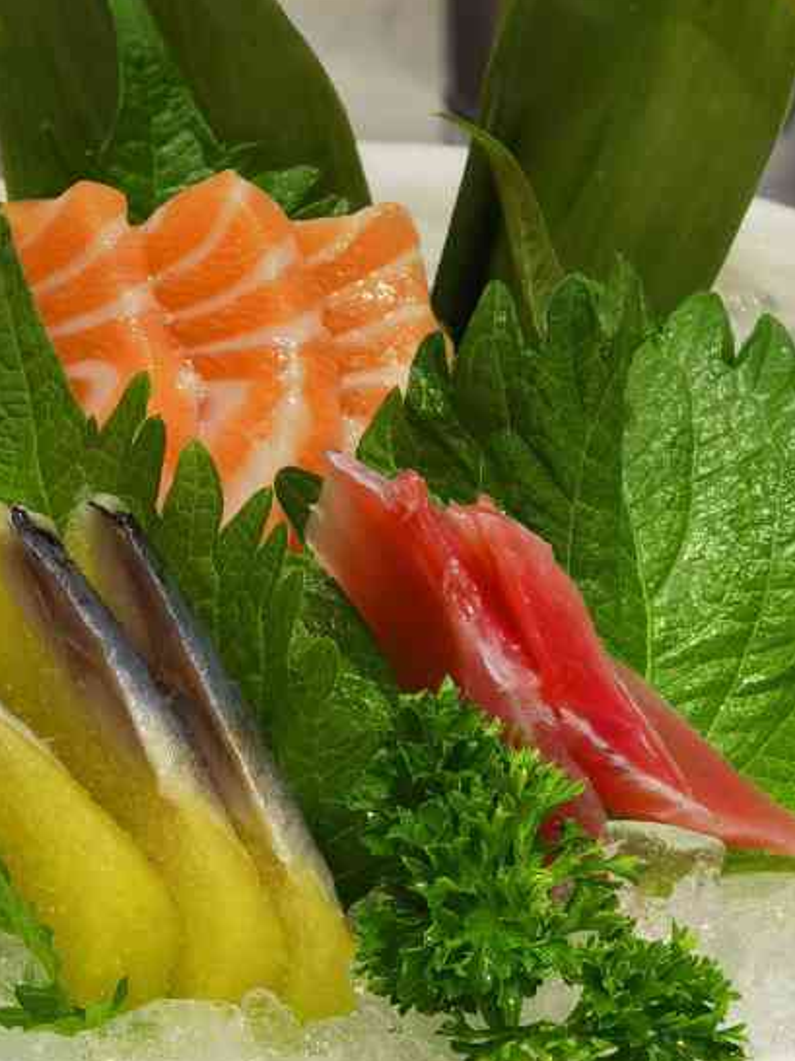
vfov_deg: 16.7
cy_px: 580
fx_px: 3616
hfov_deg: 12.5
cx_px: 330
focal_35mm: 118
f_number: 1.9
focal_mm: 6.71
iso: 100
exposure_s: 1/100
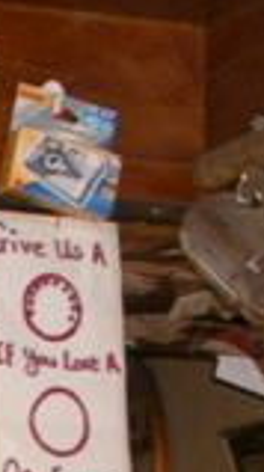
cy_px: 747
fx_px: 2561
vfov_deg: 10.1
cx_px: -393
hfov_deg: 5.7
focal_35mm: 205
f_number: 2.6
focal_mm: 5.8
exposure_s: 1/40
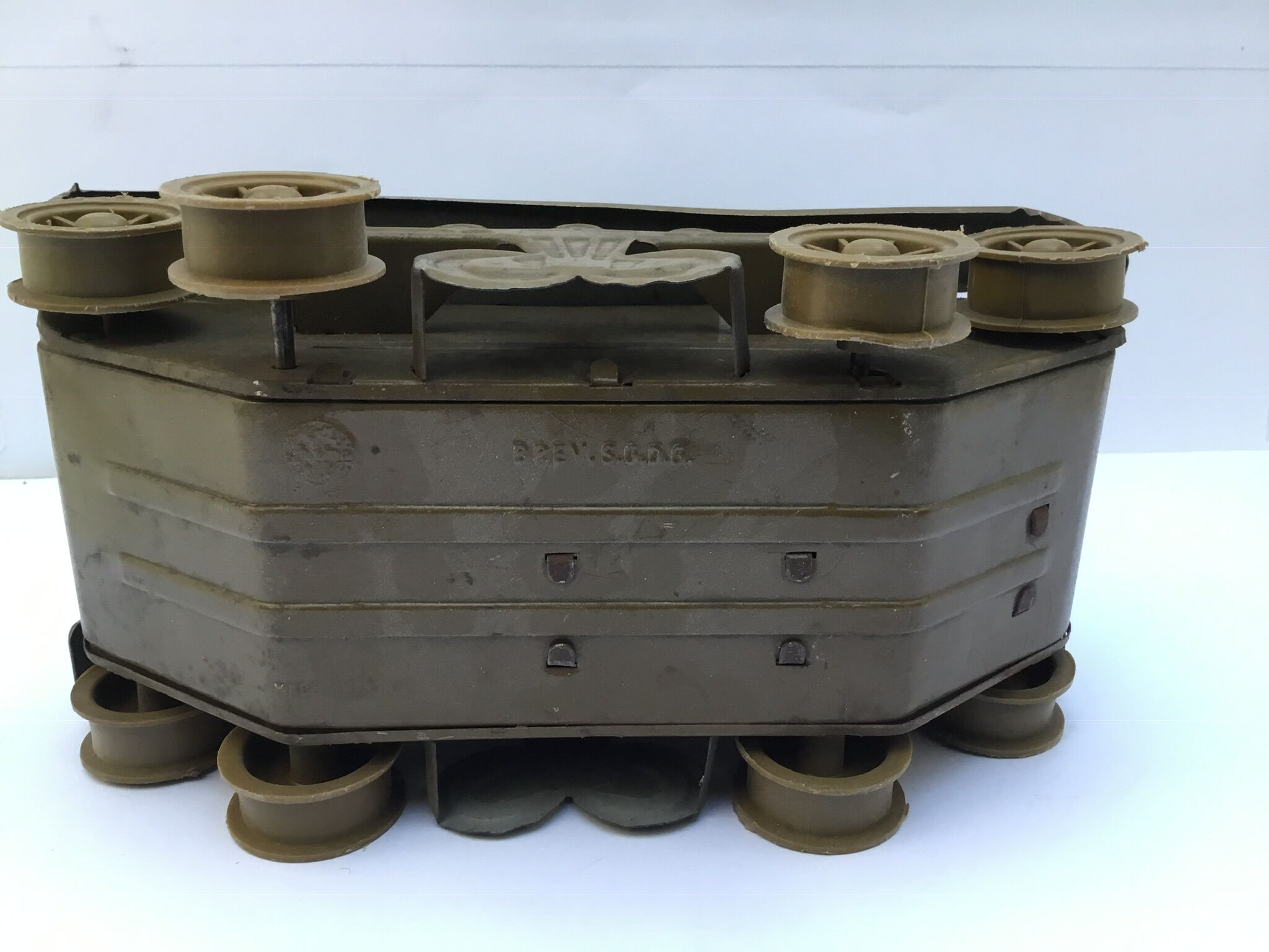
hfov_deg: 58.4
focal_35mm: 31
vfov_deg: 45.4
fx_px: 1136
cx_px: 634
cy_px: 476
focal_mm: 3.3
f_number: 2.4
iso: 40
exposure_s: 1/33
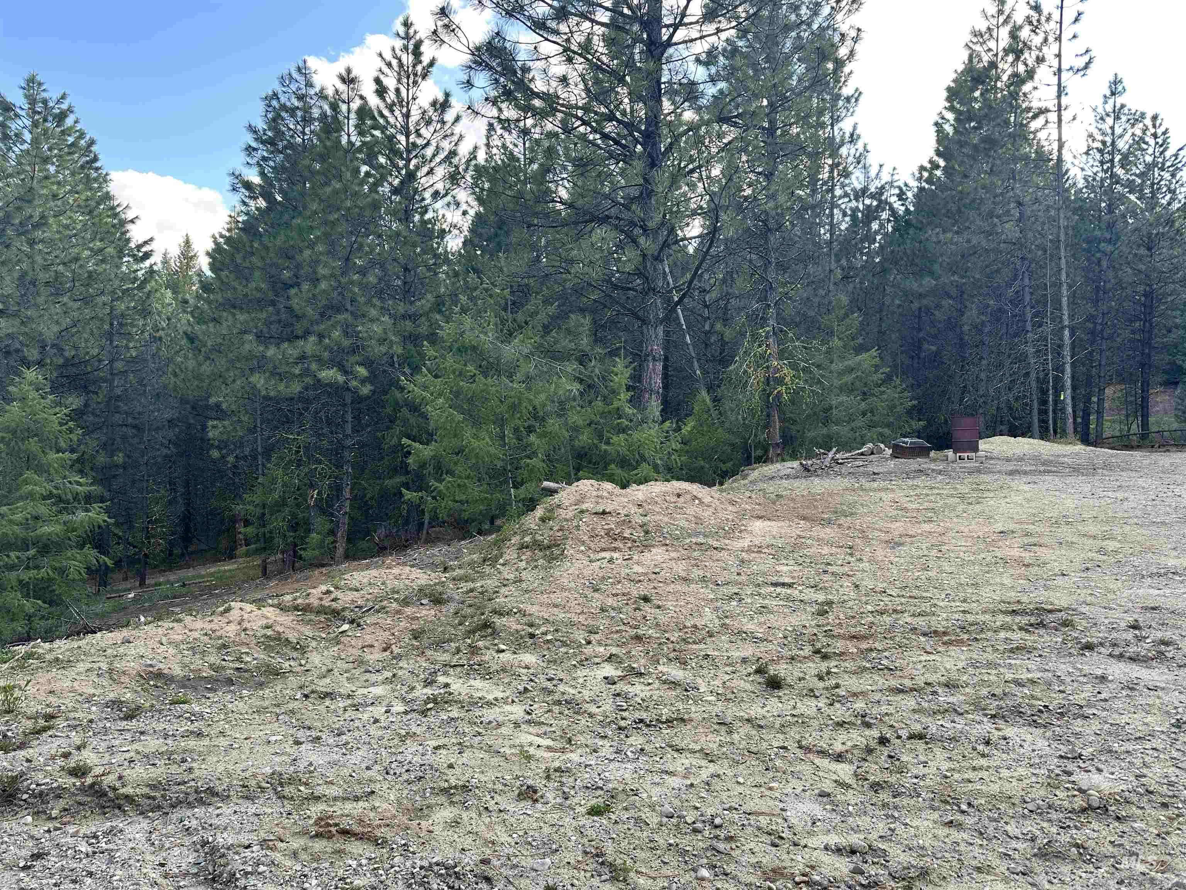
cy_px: 445
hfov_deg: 71.6
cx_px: 593
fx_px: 822
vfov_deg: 56.8
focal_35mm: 24
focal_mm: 6.86
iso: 80
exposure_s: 1/282
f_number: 1.78
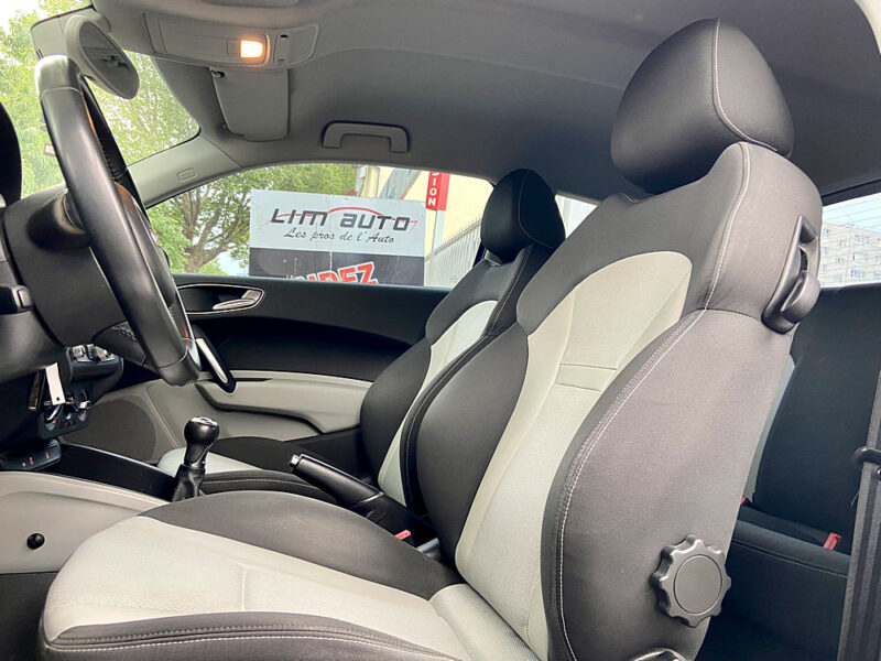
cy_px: 330
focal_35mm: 26
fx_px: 662
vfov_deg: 53.1
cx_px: 440
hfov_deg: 67.3
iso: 125
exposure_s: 1/64
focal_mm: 4.25
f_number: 1.8
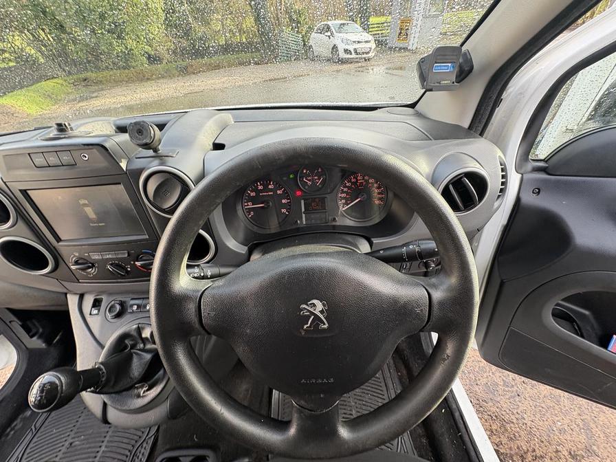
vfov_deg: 85.7
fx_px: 249
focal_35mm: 14
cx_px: 308
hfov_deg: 102.1
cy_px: 231
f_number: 2.2
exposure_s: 1/79
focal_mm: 2.22
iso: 160
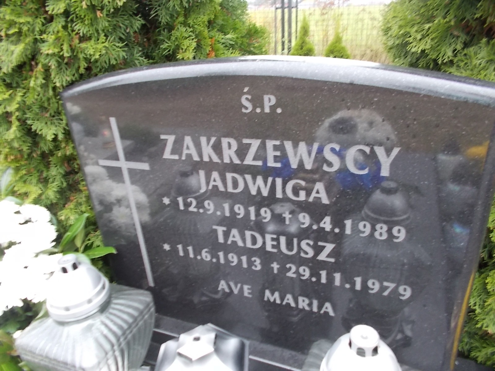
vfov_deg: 53.1
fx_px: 372
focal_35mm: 26
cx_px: 248
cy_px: 186
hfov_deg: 67.3
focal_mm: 4.6
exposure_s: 1/15
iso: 200
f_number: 3.2
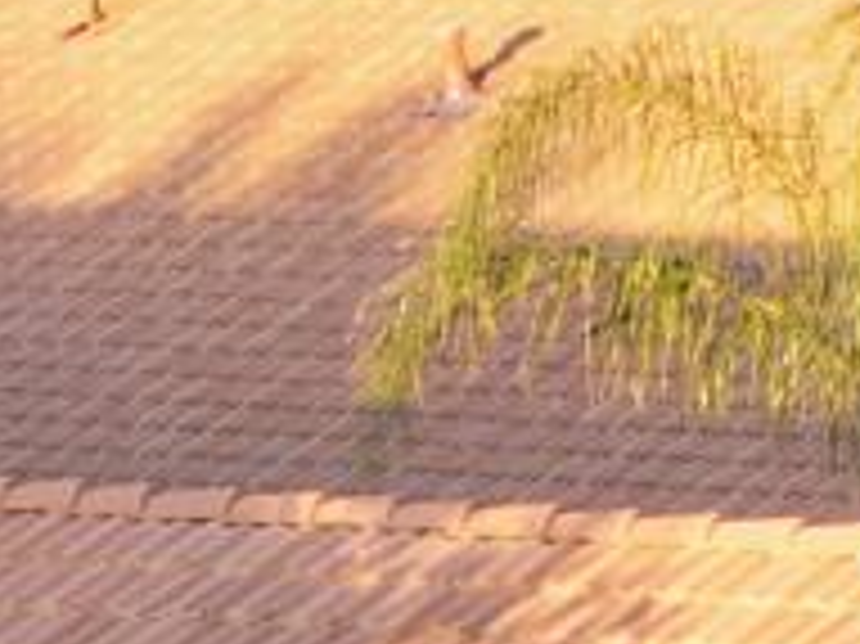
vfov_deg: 2.7
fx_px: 13656
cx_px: -810
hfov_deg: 3.6
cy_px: 1603
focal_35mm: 550
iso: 130
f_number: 2.8
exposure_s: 1/100
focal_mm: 19.35
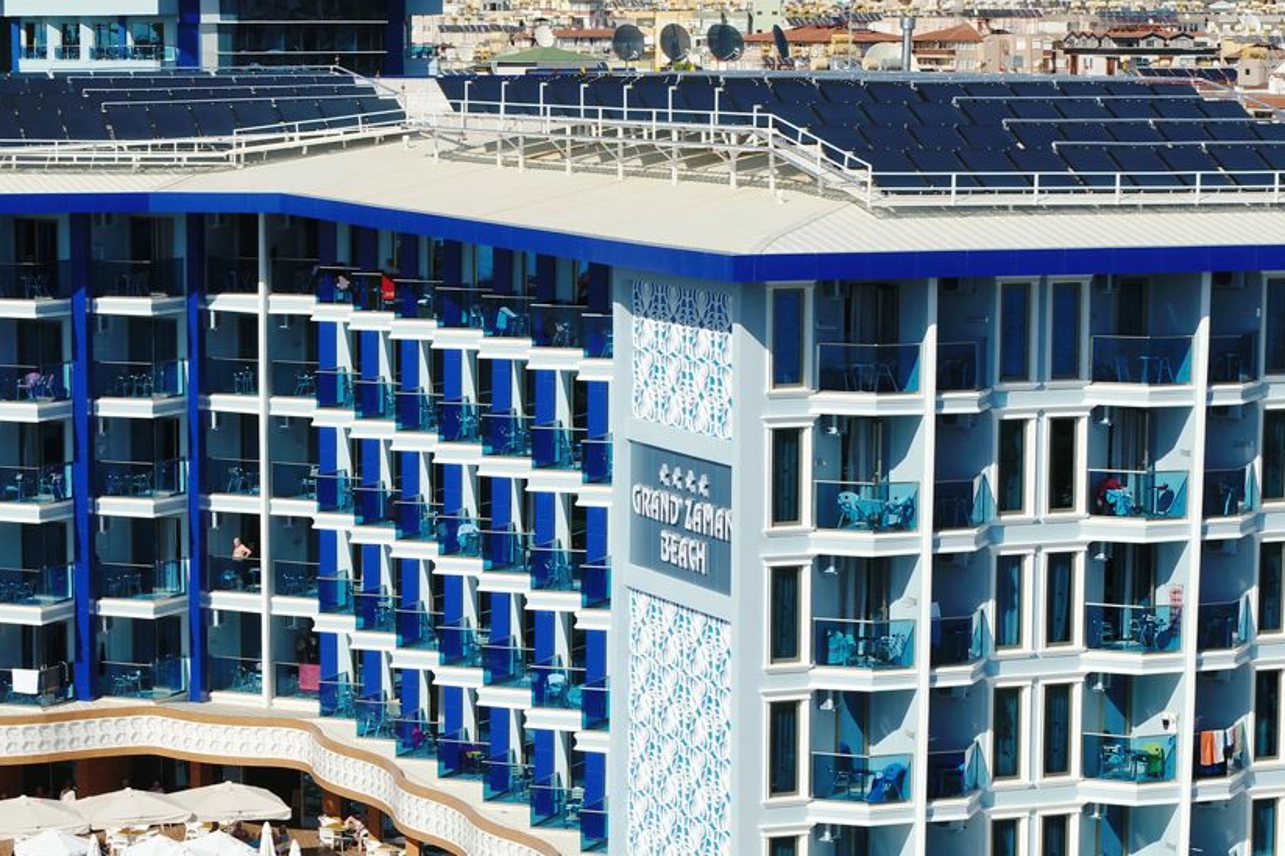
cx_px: 519
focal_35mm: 101
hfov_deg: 20.2
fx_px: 3604
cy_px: 592
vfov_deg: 13.5
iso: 100
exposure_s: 1/40
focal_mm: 35
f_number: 8
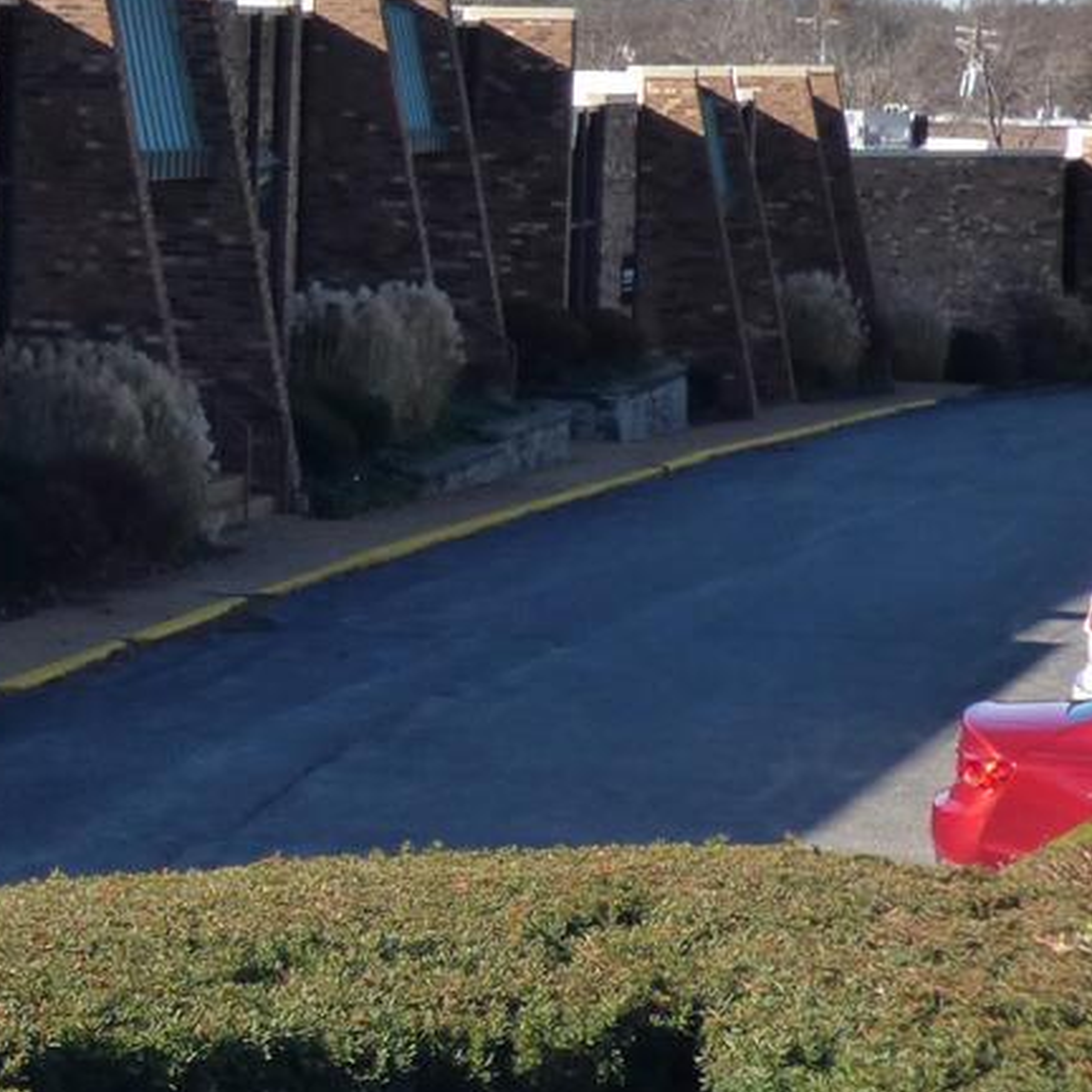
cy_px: 238
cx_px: -318
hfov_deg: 13.9
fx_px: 4319
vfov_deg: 14.3
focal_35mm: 121
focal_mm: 6.47
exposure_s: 1/640
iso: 160
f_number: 3.5
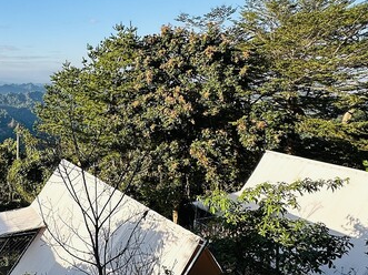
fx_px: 383
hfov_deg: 46.6
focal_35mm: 36
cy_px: 117
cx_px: 40
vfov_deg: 39.5
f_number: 2.2
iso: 50
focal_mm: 2.22
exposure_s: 1/1208
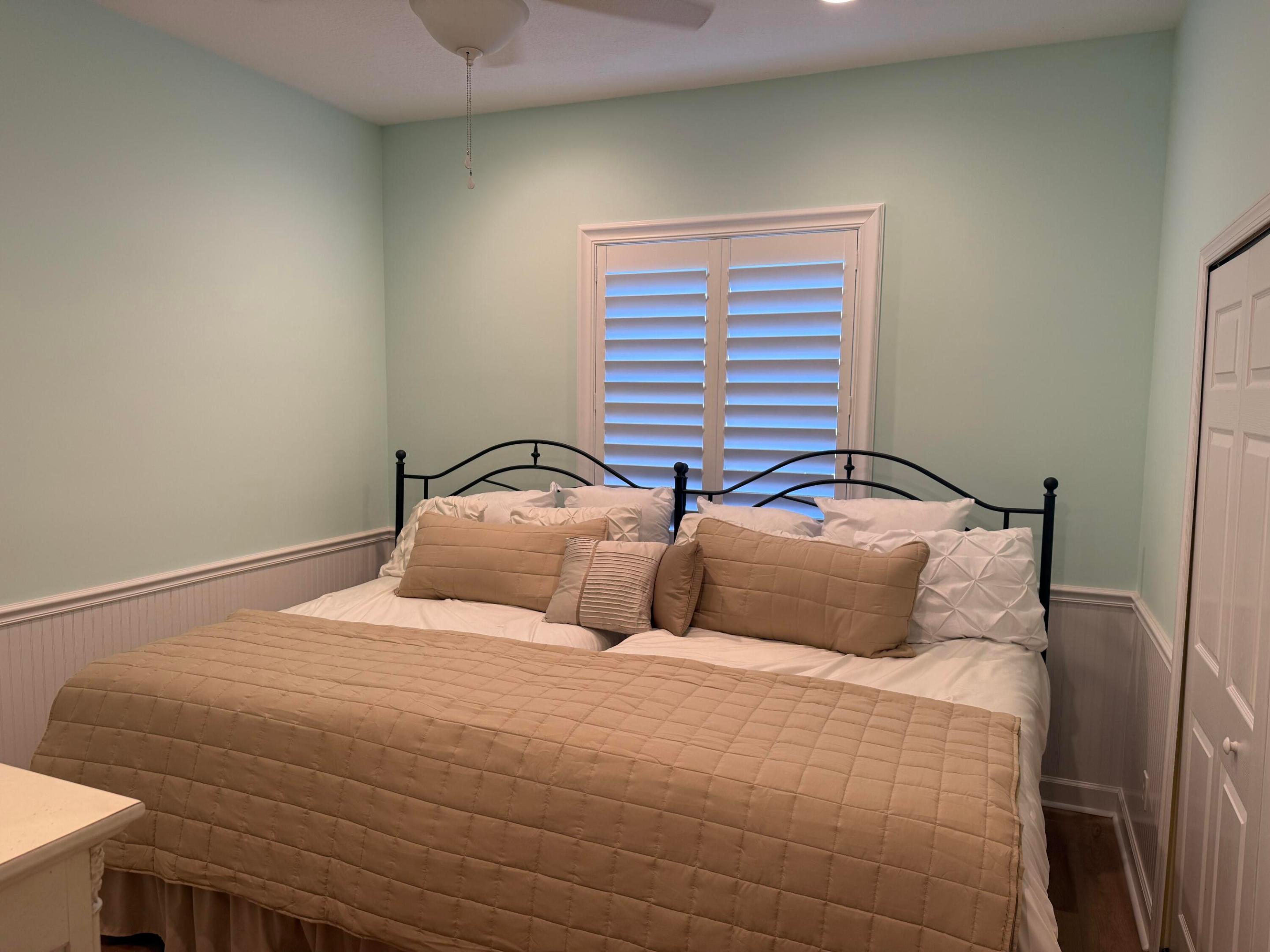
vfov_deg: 56.8
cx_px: 635
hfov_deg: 71.6
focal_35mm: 24
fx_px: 881
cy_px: 476
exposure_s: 1/120
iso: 100
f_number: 1.78
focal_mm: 6.76
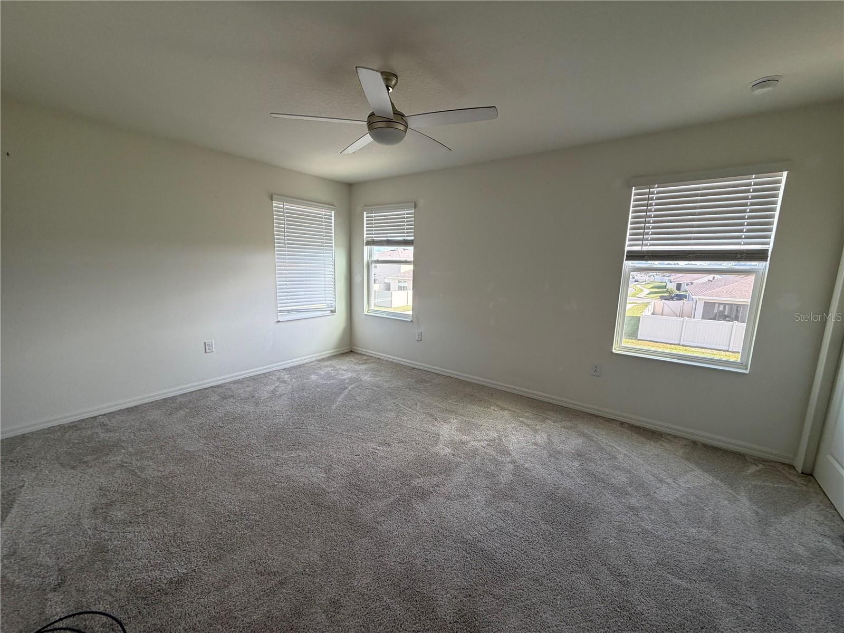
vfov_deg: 85.7
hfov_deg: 102.1
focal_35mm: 14
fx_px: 341
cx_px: 422
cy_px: 316
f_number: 2.2
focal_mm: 2.22
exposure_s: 1/121
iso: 125
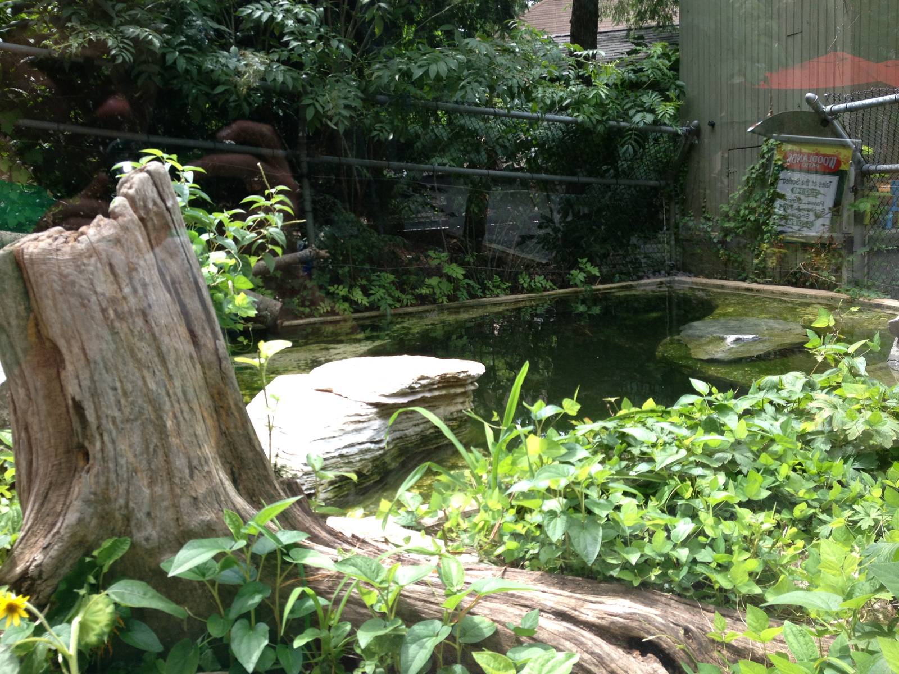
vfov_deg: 40.7
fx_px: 909
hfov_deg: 52.6
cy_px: 337
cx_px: 450
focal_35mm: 35
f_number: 2.4
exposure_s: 1/349
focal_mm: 4.28
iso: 64
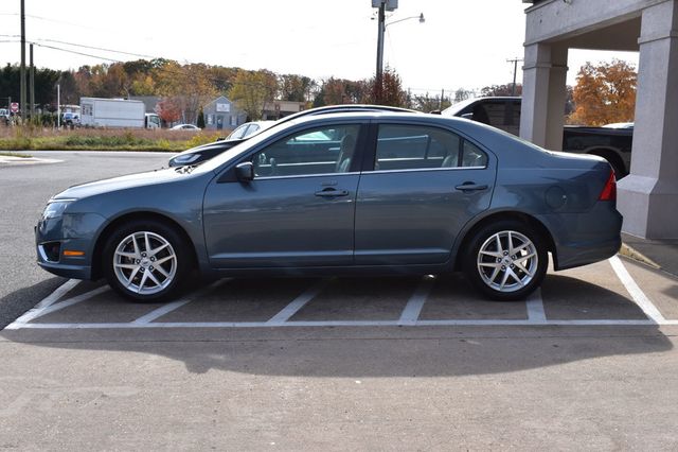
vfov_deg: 31.9
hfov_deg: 46.4
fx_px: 791
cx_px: 339
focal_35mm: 42
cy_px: 226
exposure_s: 1/400
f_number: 11
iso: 400
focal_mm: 28
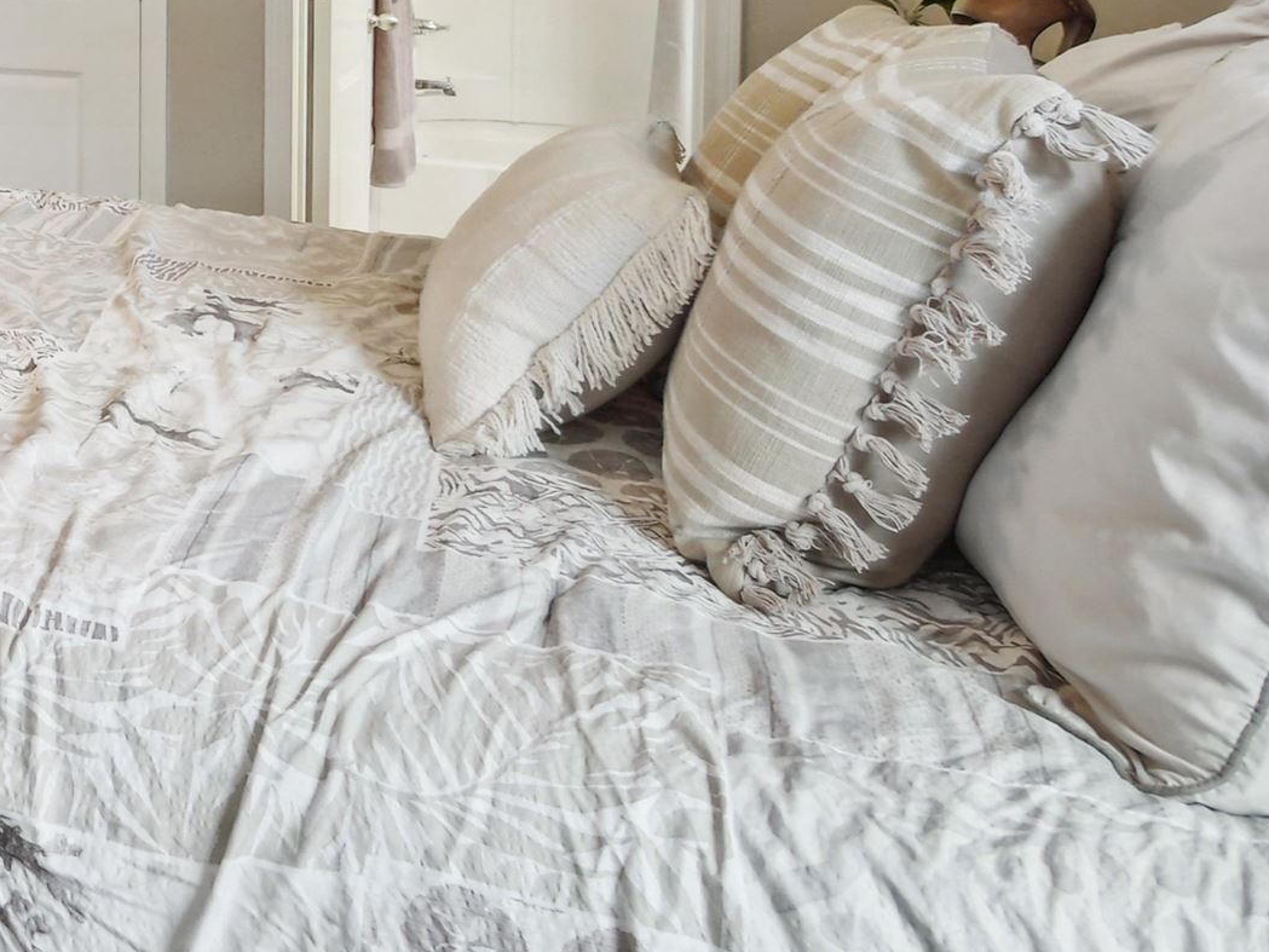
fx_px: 1503
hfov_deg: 30.6
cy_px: -4
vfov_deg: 32.3
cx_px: -533
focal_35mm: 41
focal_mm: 7
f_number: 4
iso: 400
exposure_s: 1/25
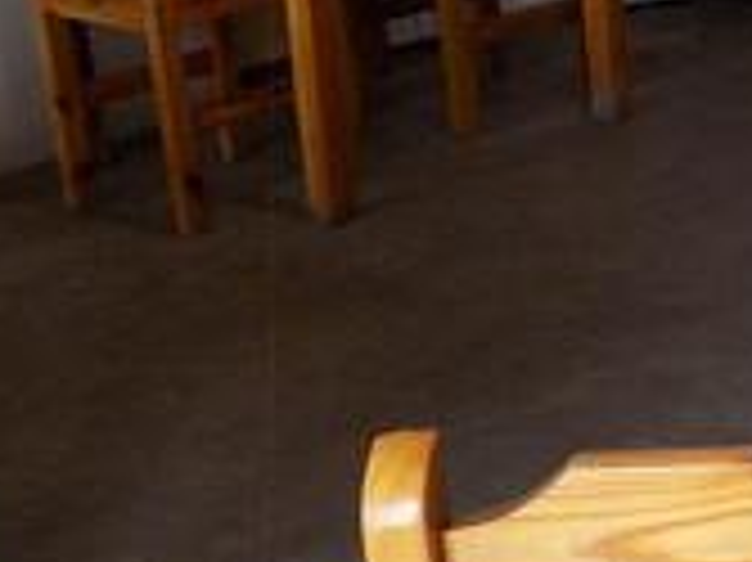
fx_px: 2388
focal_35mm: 110
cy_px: 180
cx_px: 1247
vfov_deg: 13.4
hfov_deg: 15.9
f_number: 3.1
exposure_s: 1/30
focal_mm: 4
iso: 140
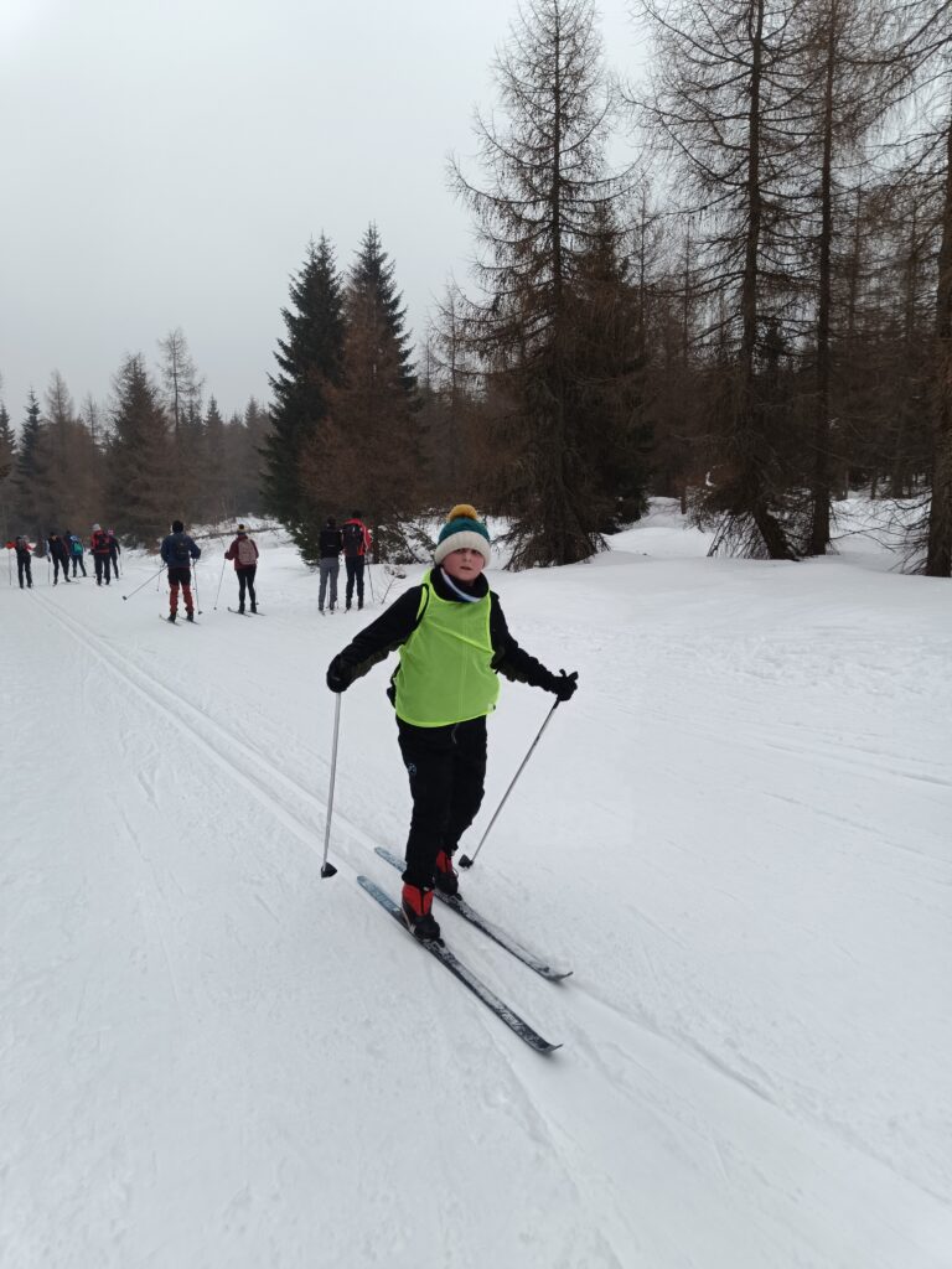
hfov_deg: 56.8
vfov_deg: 71.6
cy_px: 634
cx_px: 476
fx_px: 880
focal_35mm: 24
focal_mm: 5.59
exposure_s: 1/252
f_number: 1.88
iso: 51
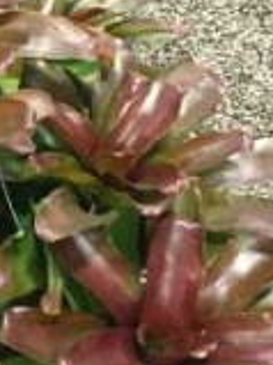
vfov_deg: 18.3
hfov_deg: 13.5
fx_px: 1106
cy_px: 11
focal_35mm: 105
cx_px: -92
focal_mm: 4.15
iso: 250
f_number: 2.2
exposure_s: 1/15
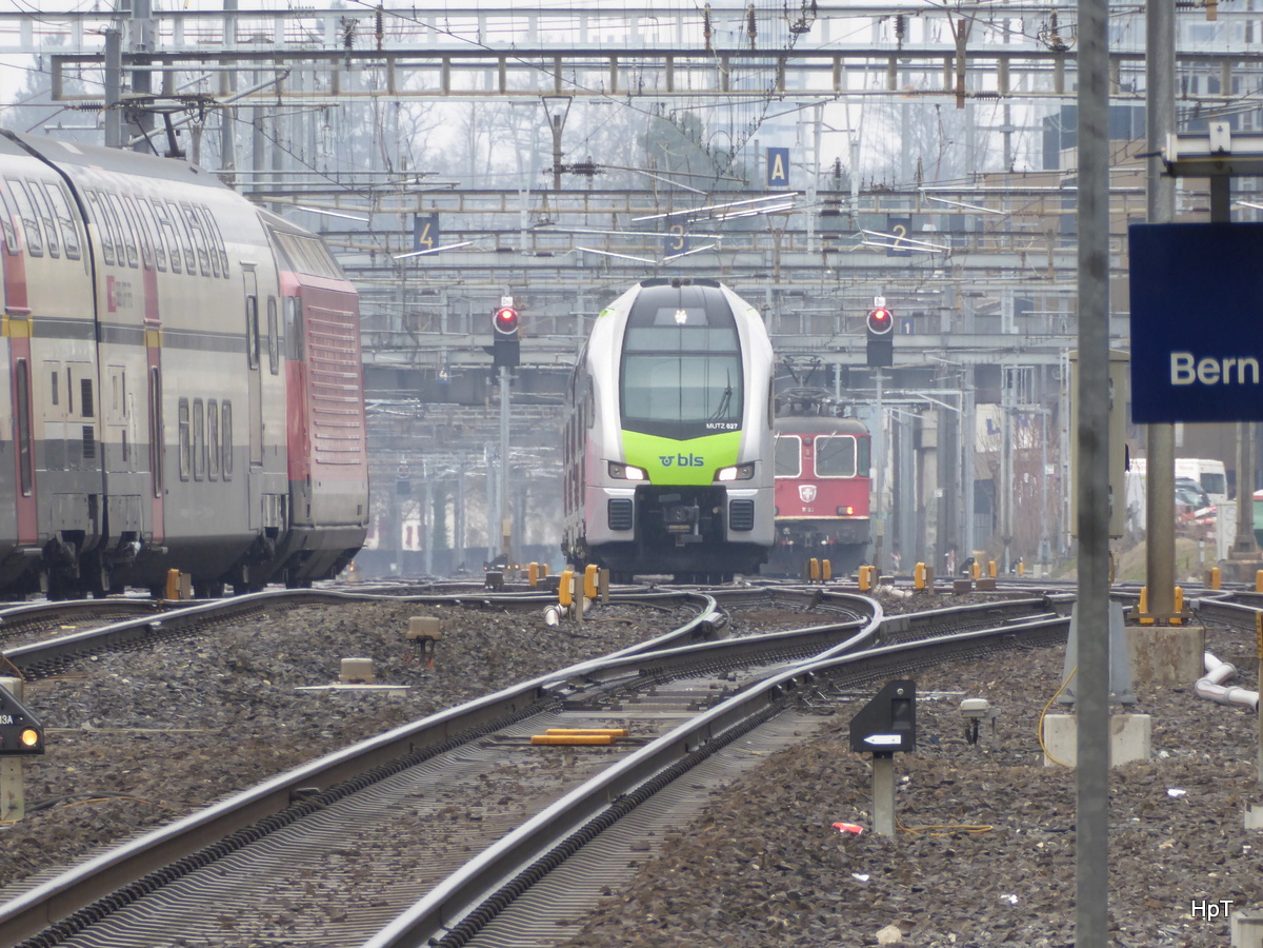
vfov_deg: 1.9
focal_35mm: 800
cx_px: 632
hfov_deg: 2.5
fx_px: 29189
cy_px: 474
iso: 160
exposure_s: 1/125
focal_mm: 129
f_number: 6.4
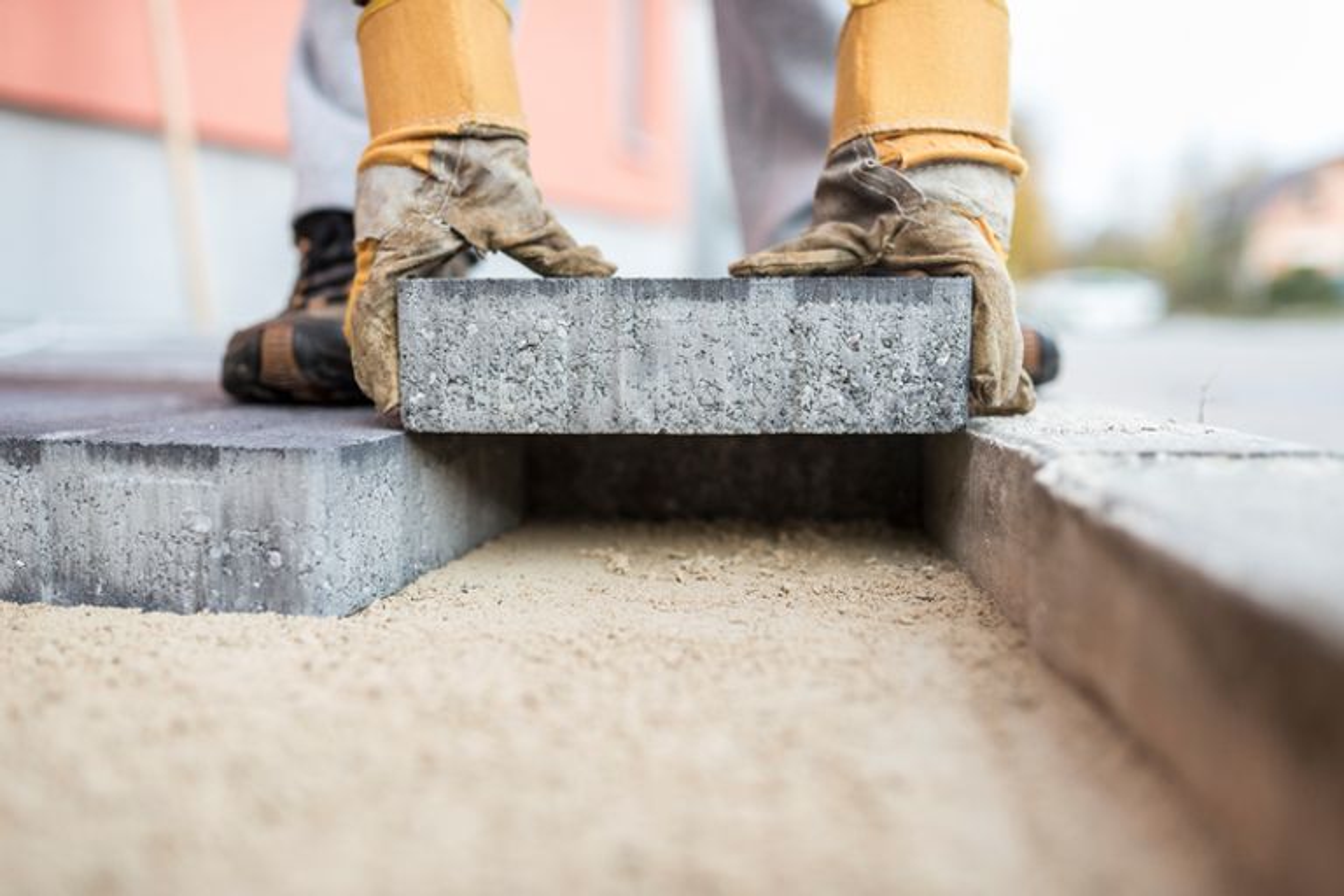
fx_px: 1307
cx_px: 672
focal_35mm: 35
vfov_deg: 37.9
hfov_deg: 54.4
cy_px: 448
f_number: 2
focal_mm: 35
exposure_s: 1/8
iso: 100
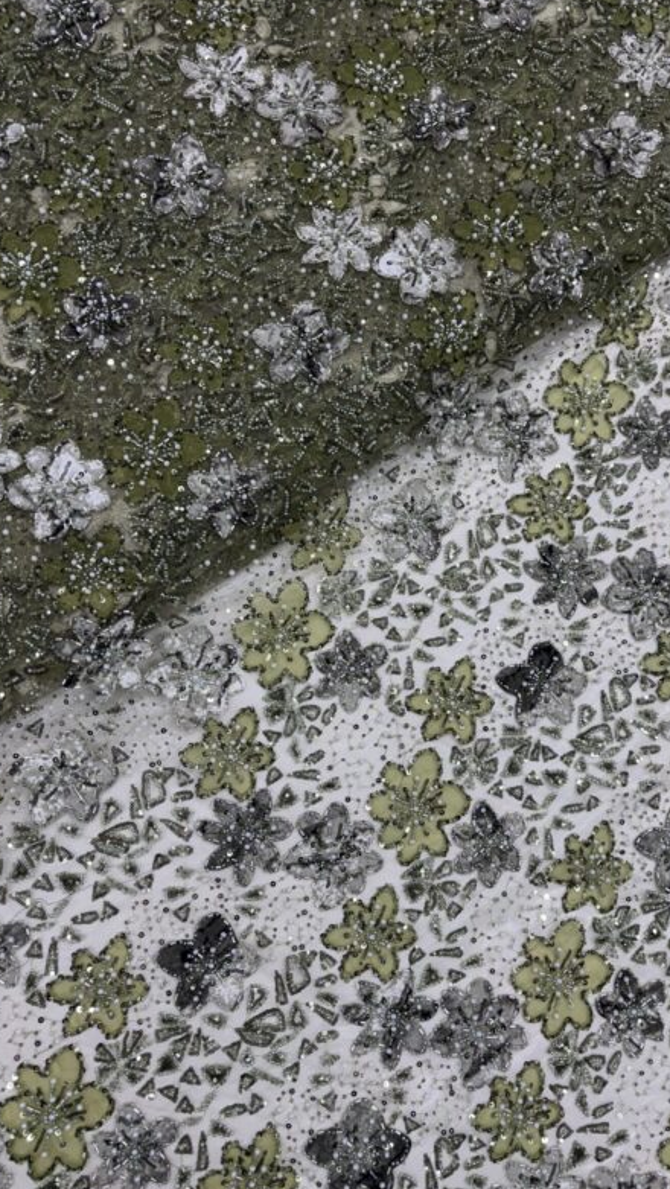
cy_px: 592
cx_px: 410
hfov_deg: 40.0
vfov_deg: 66.0
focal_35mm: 29
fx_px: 915
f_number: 1.6
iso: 50
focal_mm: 5.96
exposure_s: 1/100
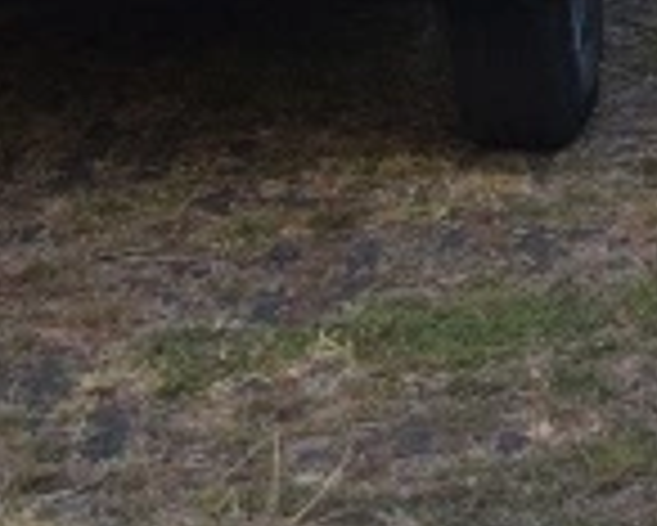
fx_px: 3716
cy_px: -706
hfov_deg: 9.8
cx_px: 1040
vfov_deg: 7.6
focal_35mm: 191
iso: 800
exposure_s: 1/1000
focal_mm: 22
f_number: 4
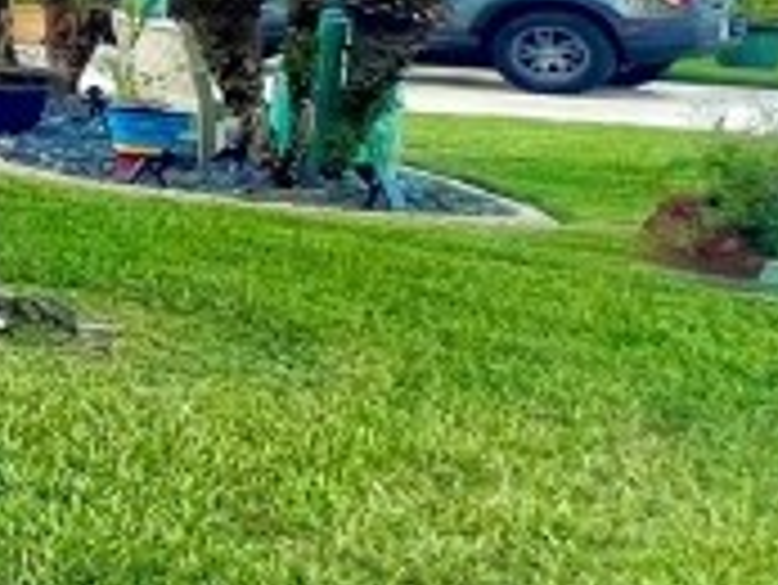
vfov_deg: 18.3
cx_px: -1412
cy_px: -81
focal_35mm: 77
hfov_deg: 12.5
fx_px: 1732
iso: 32
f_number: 1.8
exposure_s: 1/212
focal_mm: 1.57
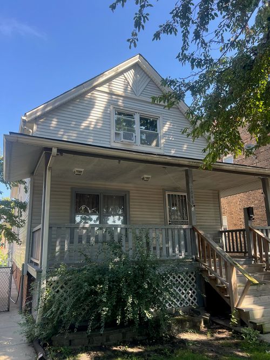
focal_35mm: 26
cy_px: 180
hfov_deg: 53.0
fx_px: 270
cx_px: 135
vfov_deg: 67.3
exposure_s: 1/597
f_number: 1.5
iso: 50
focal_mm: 5.7
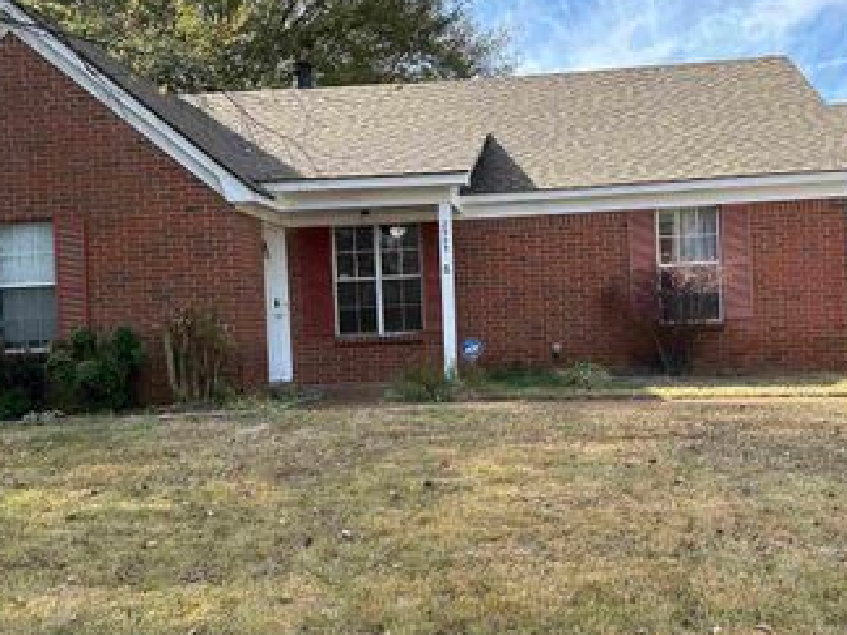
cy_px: 328
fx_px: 905
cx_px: 491
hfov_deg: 49.9
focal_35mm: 37
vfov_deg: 38.7
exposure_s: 1/1321
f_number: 1.78
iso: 80
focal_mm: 6.86
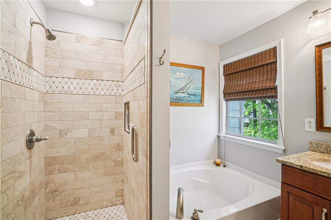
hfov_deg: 96.8
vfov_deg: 73.7
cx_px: 166
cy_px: 110
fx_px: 147
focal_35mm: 16
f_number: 8
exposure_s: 1/6
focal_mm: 16
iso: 400
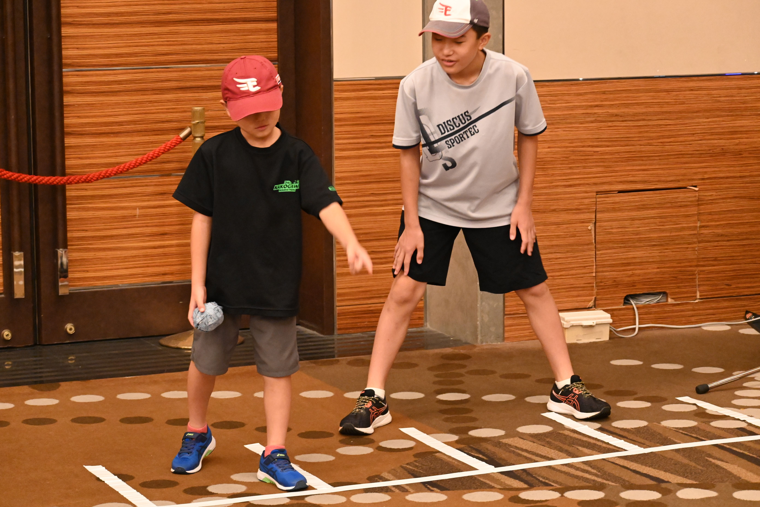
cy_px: 254
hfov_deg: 19.2
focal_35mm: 106
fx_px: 2248
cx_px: 380
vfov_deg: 12.9
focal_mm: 71
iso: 5600
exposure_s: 1/60
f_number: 4.8
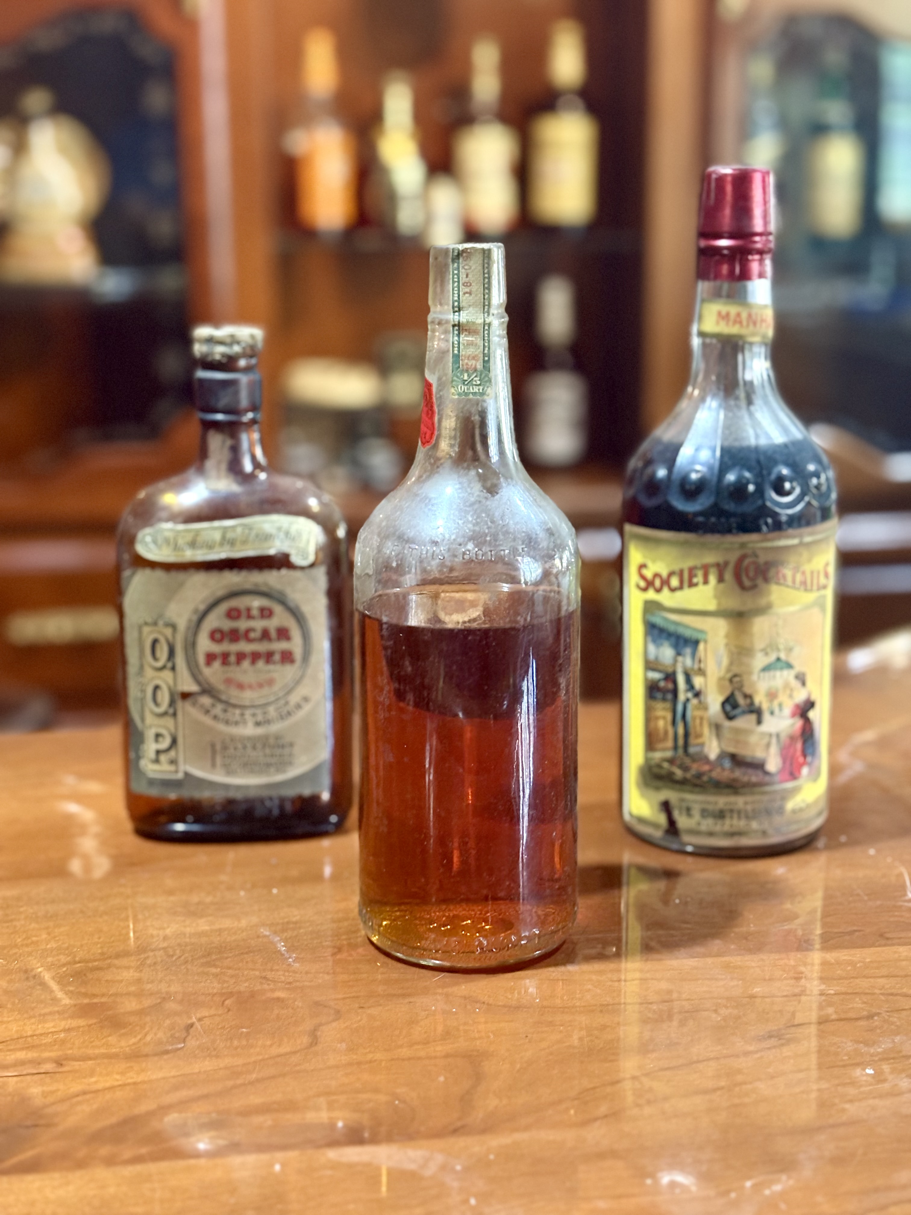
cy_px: 608
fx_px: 1825
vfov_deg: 36.8
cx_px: 456
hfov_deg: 28.0
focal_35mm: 52
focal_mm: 5.96
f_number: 1.6
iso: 320
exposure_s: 1/20
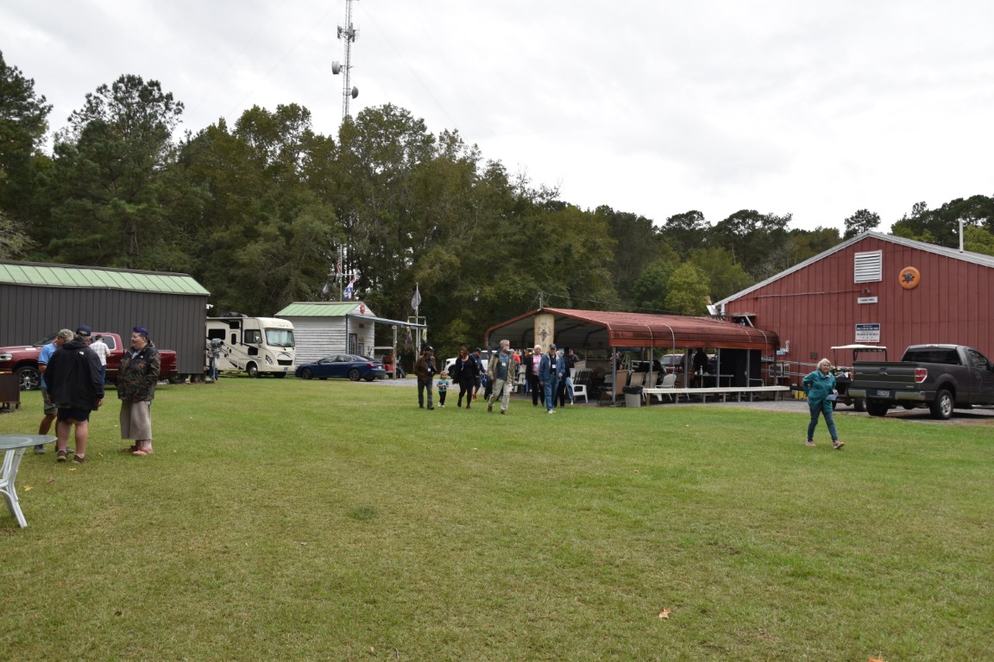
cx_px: 497
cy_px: 331
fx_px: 745
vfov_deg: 47.9
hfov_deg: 67.4
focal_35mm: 27
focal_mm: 18
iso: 220
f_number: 8
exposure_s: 1/250
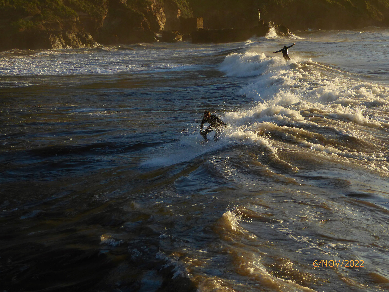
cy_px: 146
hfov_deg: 21.5
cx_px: 194
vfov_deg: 16.2
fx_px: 1023
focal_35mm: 91
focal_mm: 15
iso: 80
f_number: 4.8
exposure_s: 1/400
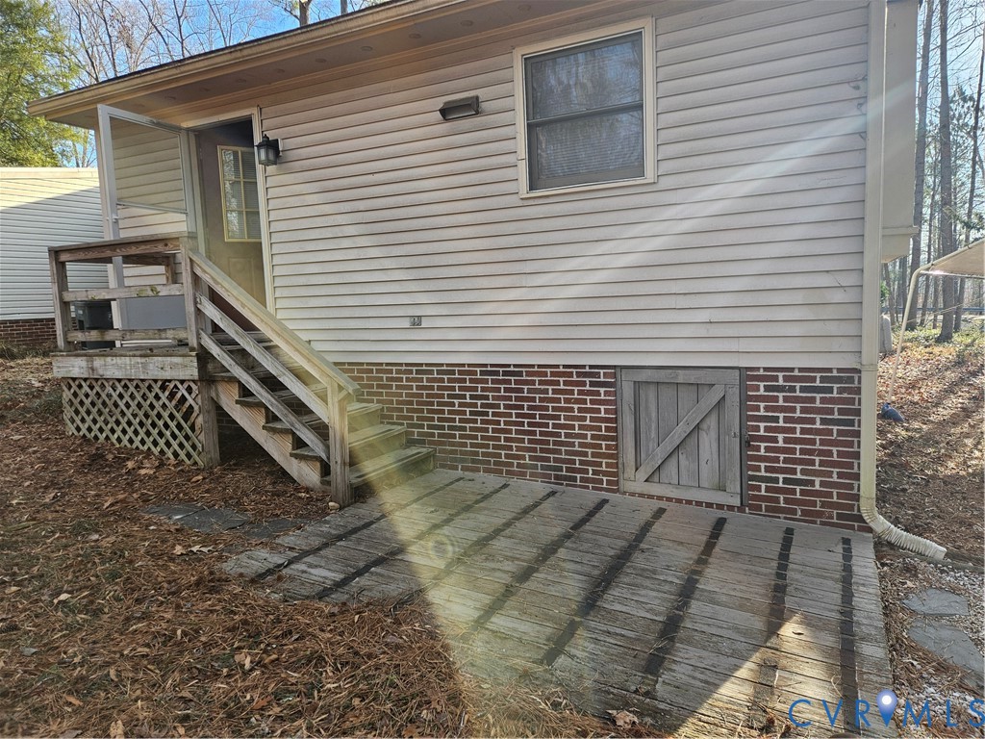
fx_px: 654
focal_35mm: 23
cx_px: 492
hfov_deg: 73.9
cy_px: 370
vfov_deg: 58.9
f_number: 1.8
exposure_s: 1/364
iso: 50
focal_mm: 5.4
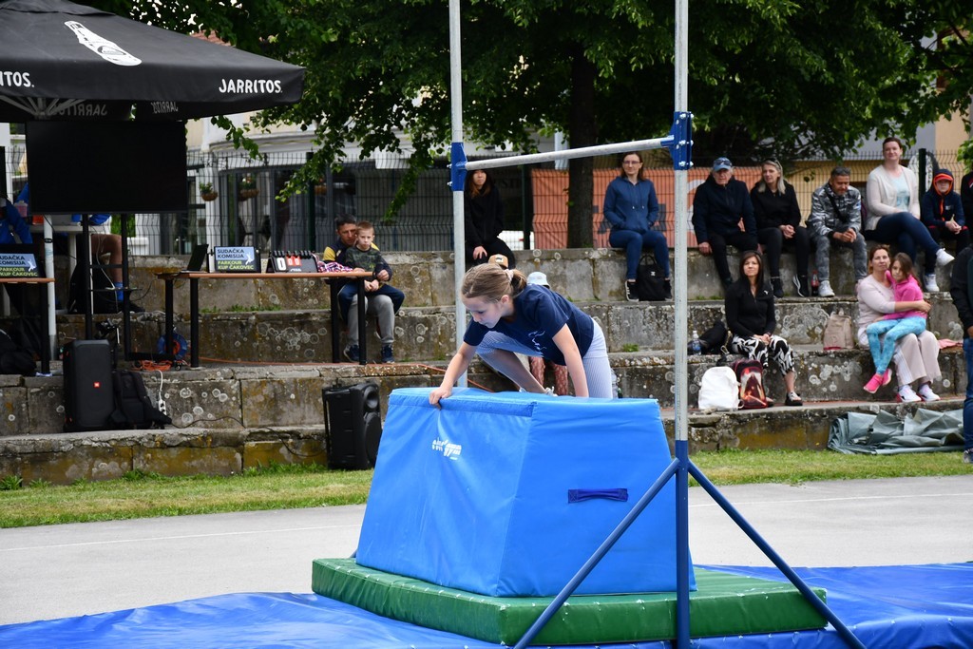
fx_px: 2676
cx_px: 486
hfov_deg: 20.6
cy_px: 324
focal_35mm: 99
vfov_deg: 13.8
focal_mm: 66
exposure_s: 1/500
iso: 400
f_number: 5
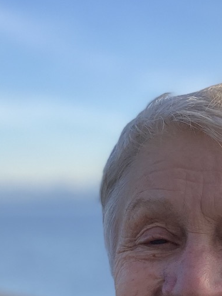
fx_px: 958
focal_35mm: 112
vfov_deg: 17.2
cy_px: 288
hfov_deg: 13.1
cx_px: 208
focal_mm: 3.99
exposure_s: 1/952
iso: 20
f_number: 1.8
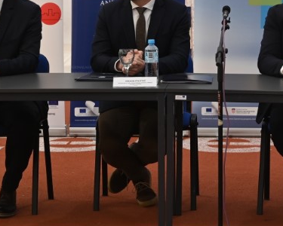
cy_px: 17
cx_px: 303
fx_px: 1206
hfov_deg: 13.2
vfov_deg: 10.7
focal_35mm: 144
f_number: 5.6
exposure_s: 1/125
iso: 640
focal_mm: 50
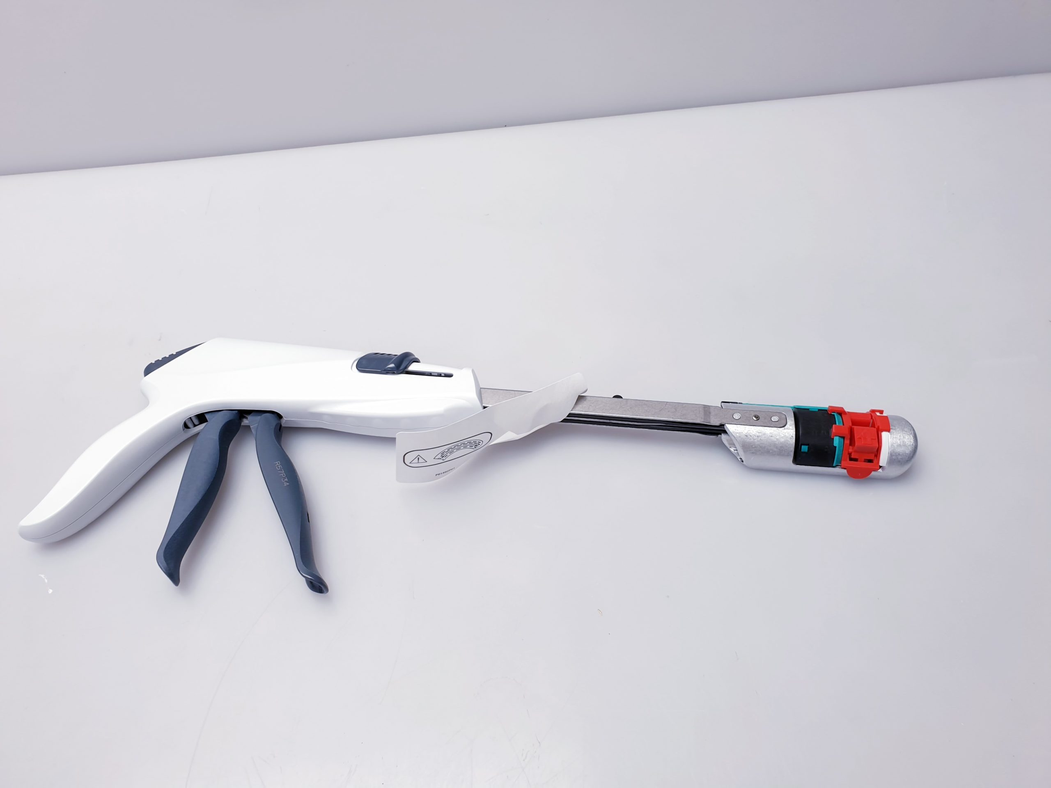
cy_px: 394
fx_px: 789
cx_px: 526
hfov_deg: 67.3
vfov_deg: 53.1
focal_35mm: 26
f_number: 2.4
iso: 50
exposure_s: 1/50
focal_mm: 4.3
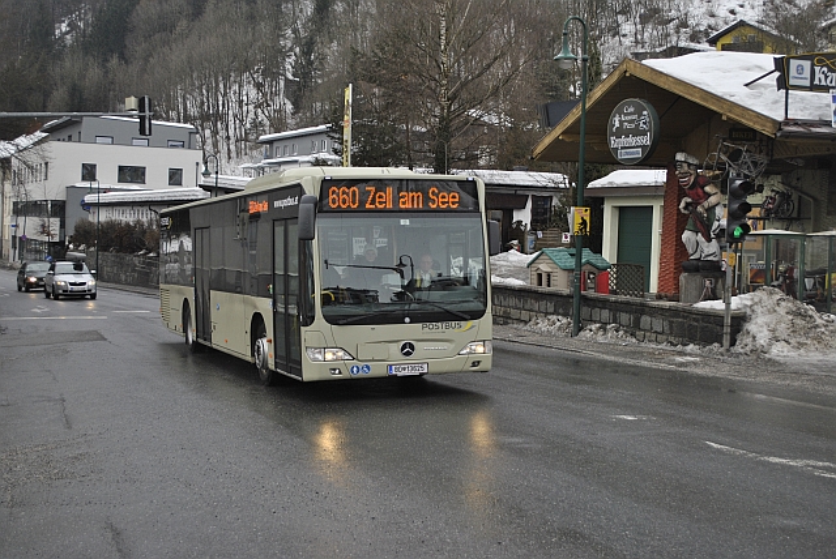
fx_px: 1185
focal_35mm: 51
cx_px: 418
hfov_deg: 38.8
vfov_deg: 26.5
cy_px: 280
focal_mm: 34
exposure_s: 1/400
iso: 200
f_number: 5
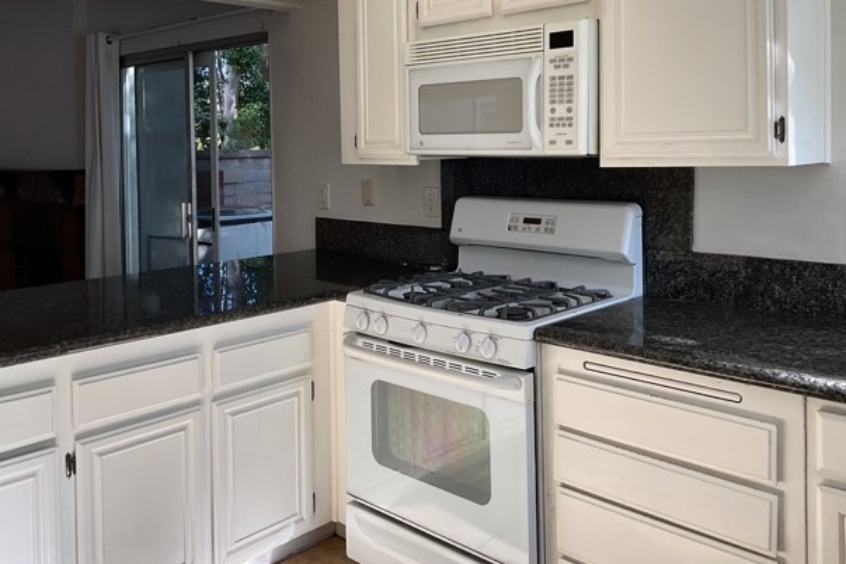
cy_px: 263
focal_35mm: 32
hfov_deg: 58.7
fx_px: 752
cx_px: 439
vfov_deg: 41.1
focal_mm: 3
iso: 16
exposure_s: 1/122
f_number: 1.8
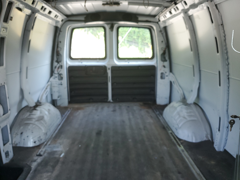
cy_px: 90
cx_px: 120
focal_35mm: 26
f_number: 1.5
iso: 94
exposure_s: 1/120
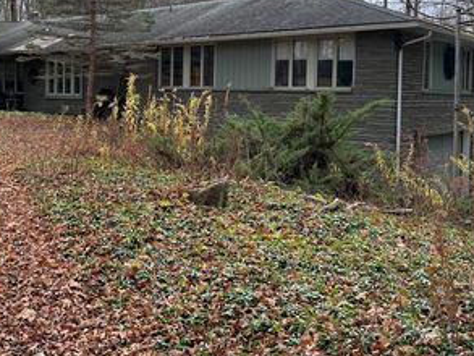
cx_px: 147
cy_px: 104
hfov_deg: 44.9
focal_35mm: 41
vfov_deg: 34.7
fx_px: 562
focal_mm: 6.76
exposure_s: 1/683
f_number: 1.78
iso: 100
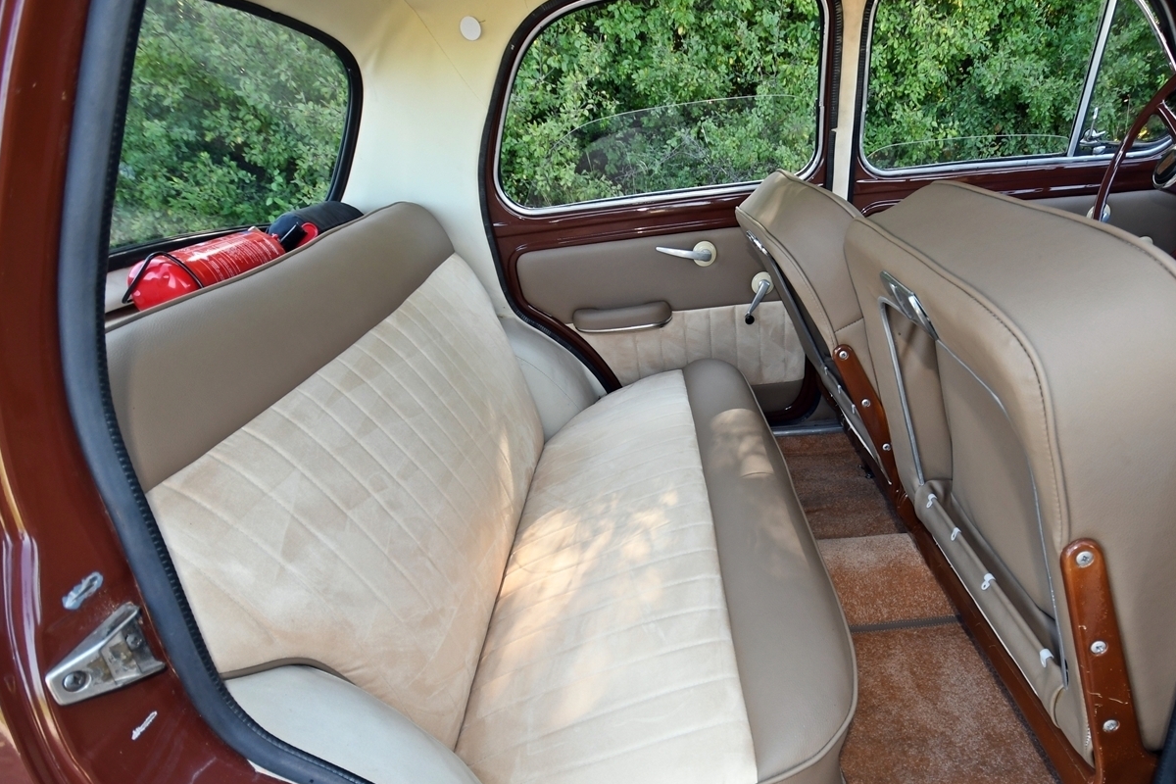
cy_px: 493
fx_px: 653
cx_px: 698
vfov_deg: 61.0
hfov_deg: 83.1
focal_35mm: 20
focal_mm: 10
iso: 400
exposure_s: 1/160
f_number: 4
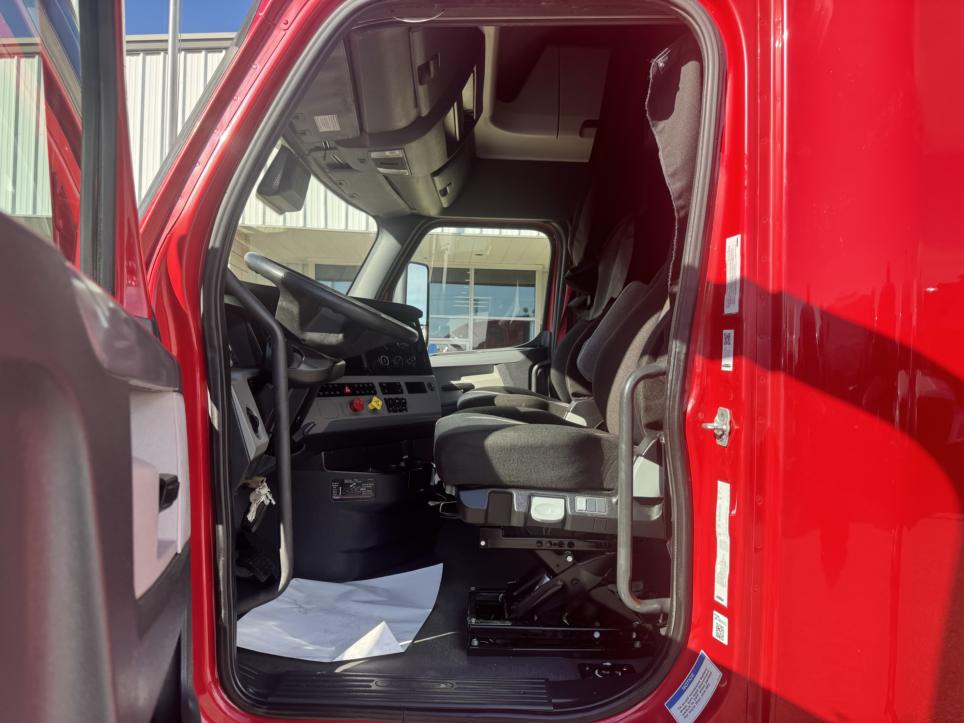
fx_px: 668
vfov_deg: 56.8
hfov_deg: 71.6
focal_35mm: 24
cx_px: 482
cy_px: 362
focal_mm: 6.76
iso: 80
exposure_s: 1/715
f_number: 1.78
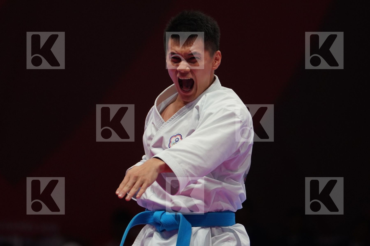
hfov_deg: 5.3
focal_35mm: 390
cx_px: 185
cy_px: 123
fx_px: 4008
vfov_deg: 3.5
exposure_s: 1/500
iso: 1000
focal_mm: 260
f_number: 4
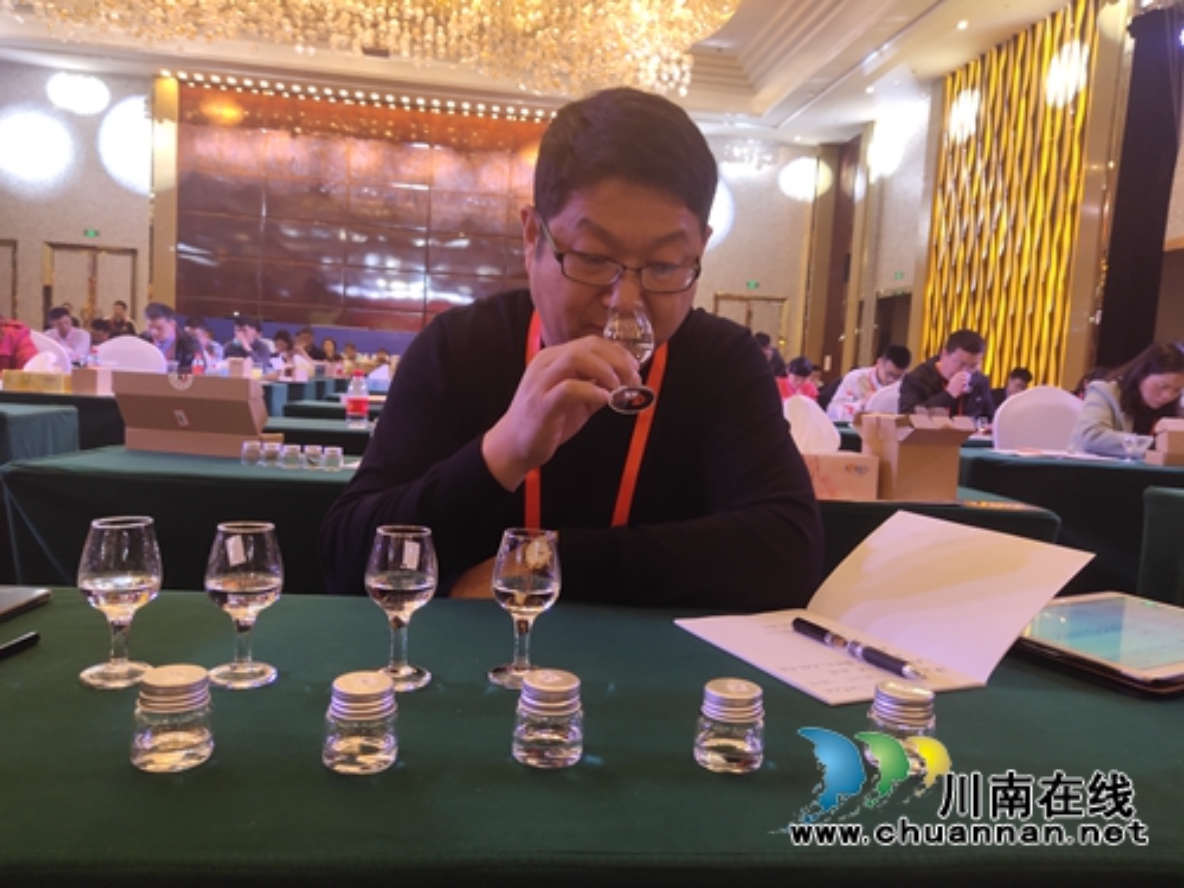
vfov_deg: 48.2
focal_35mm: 29
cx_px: 592
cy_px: 444
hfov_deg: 61.7
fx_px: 992
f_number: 1.8
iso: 241
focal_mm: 4.27
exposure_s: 1/50
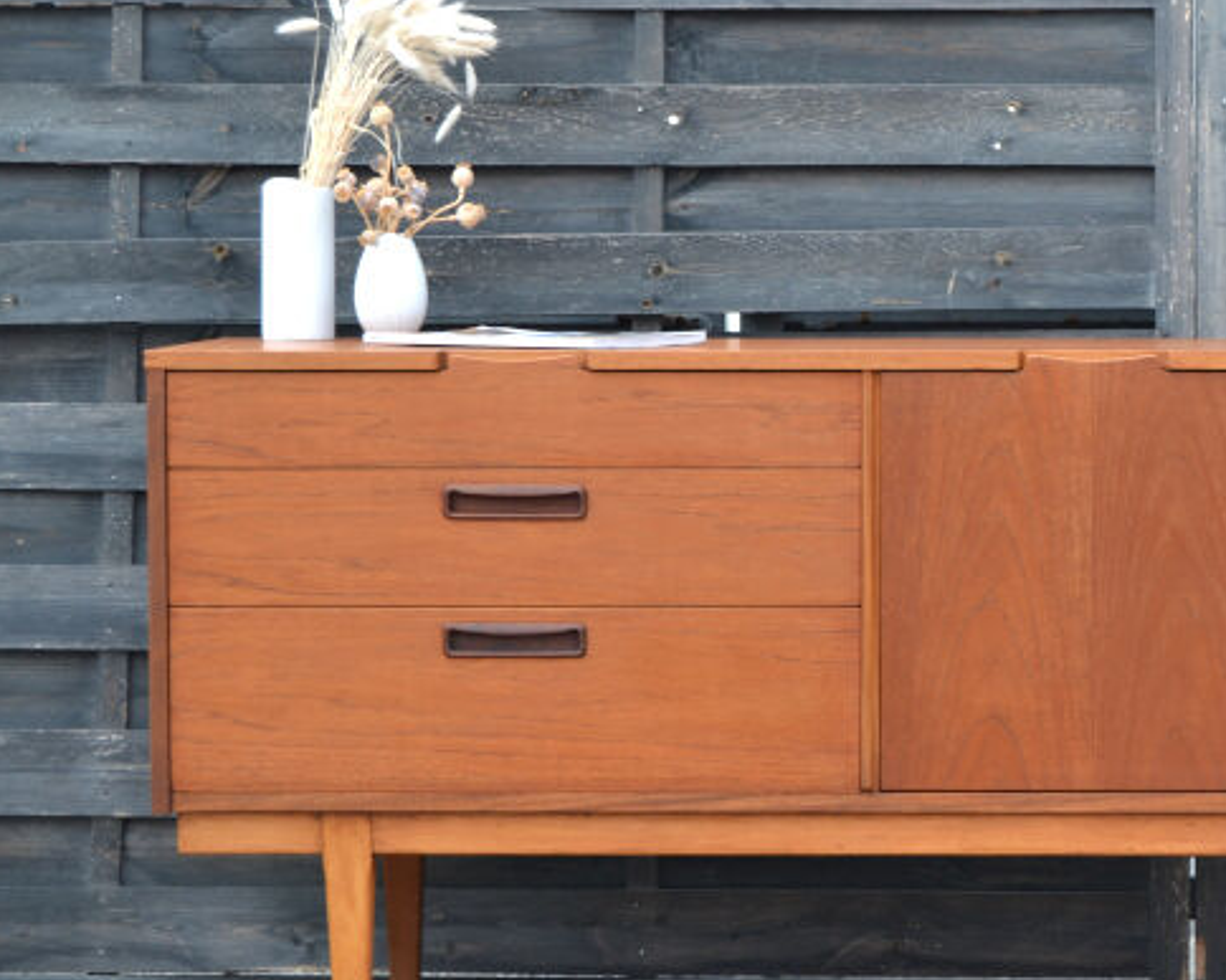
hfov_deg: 14.6
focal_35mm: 131
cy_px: 547
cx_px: 1069
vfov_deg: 11.8
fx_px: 4752
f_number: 5.6
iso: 160
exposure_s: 1/125
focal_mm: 50
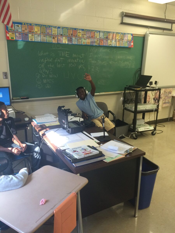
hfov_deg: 48.2
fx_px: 195
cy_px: 116
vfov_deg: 61.7
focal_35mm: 29
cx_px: 88
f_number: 2.2
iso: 50
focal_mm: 4.15
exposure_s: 1/30
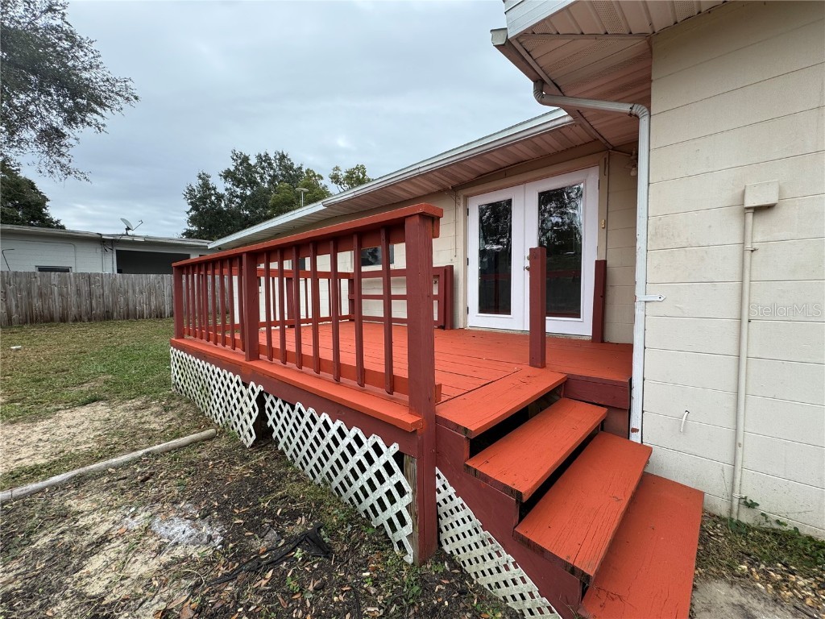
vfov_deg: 85.7
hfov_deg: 102.1
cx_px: 412
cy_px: 310
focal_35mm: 14
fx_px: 334
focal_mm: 2.22
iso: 40
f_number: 2.2
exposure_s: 1/318
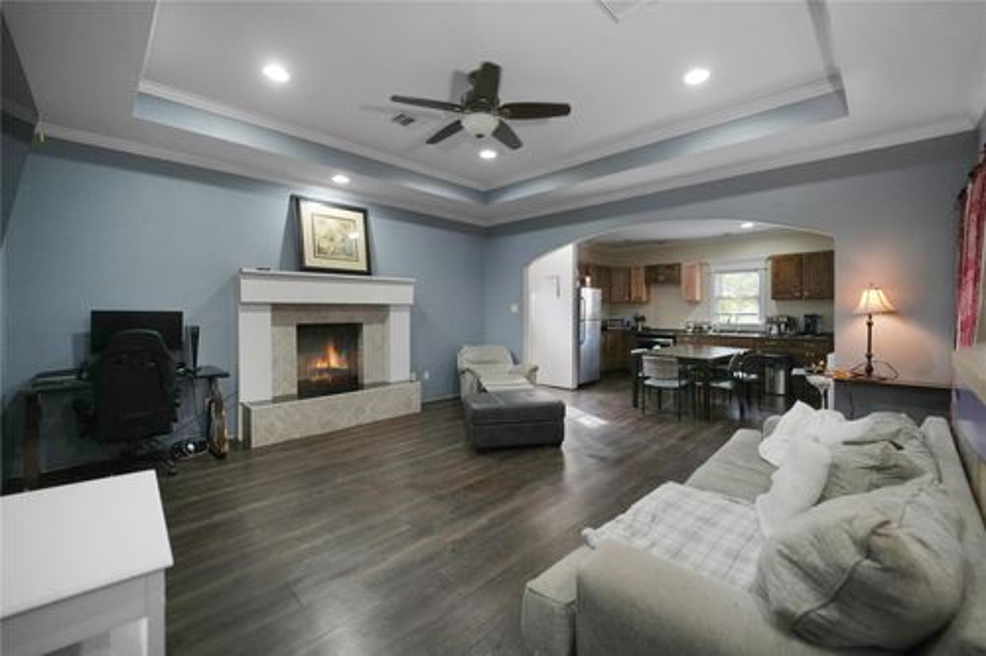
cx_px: 493
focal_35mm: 14
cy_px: 328
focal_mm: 14
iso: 1600
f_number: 3.5
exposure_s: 1/160
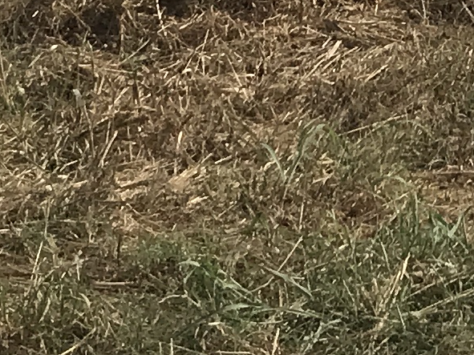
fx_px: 2615
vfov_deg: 7.1
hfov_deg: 10.0
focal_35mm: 191
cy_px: -645
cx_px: 766
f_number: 1.8
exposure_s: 1/4566
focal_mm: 3.99
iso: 20
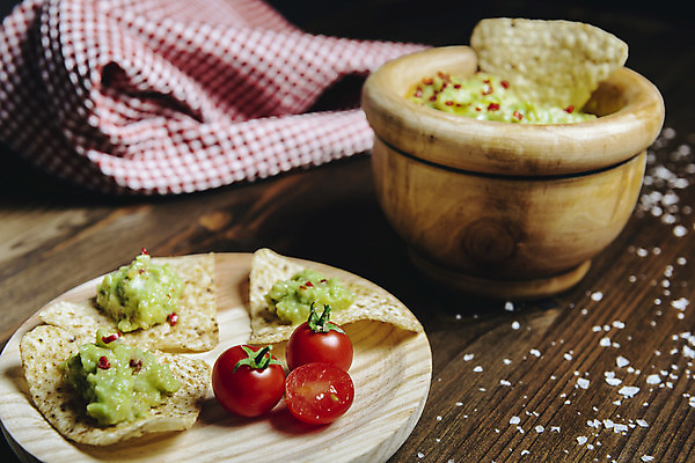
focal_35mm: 50
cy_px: 232
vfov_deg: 27.0
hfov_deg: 39.6
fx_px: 965
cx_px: 348
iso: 100
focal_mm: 50
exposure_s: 1/125
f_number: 6.3
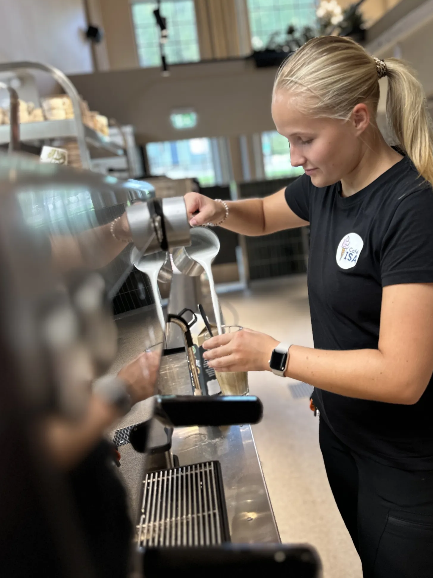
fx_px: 550
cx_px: 260
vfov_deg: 55.3
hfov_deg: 42.7
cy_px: 265
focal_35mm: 33
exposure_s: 1/50
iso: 125
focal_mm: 6.86
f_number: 1.78
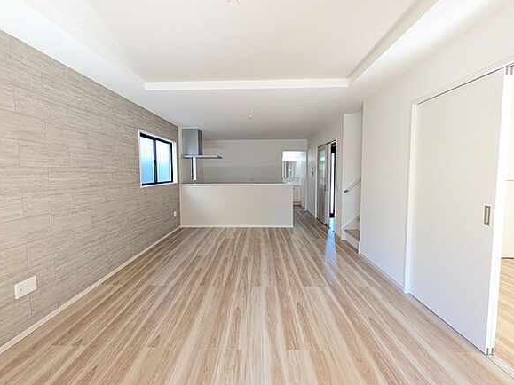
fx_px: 223
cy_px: 189
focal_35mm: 15
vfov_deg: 81.7
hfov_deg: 98.2
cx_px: 252
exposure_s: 1/50
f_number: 2.2
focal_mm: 1.83
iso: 152
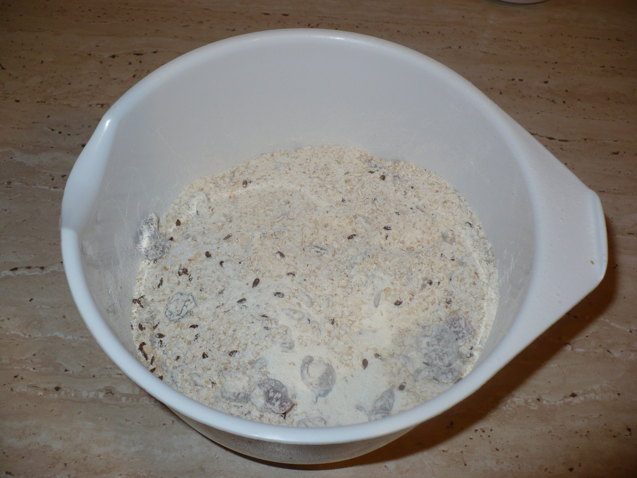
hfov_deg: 50.1
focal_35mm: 37
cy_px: 239
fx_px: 681
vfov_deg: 38.7
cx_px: 318
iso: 100
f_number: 2.8
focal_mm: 6.1
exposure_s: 1/30
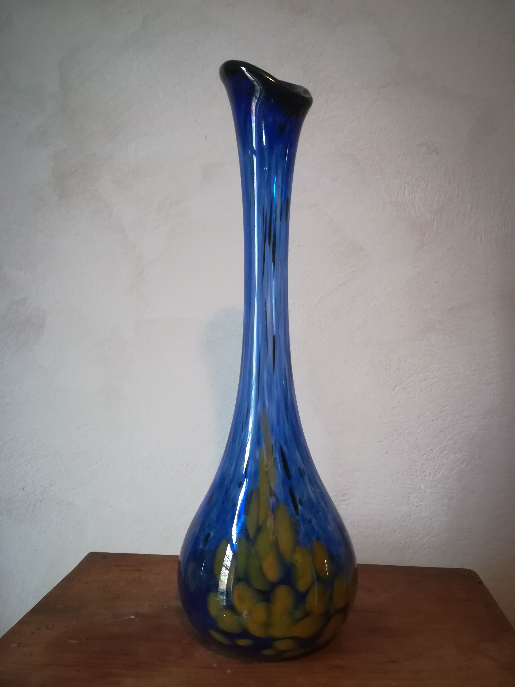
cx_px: 258
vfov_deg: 67.3
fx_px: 516
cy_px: 344
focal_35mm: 26
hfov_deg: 53.1
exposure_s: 1/14.3
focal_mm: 3.83
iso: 640
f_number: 2.2
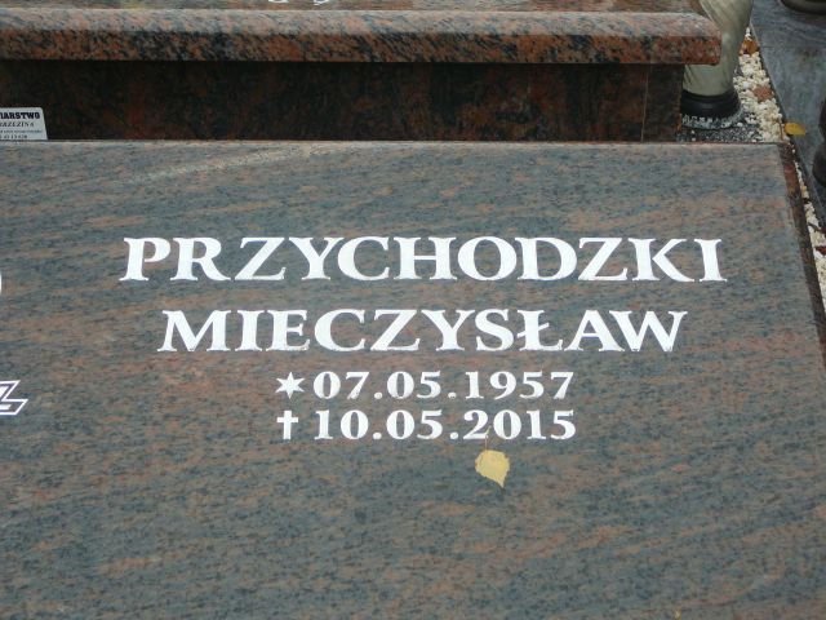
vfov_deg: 20.7
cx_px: 413
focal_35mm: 71
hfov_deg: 27.4
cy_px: 310
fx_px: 1694
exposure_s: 1/80
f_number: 3.7
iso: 80
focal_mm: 10.5
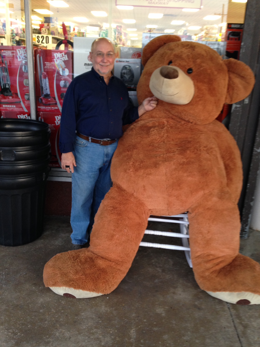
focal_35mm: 33
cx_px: 130
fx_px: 330
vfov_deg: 55.4
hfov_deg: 42.9
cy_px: 174
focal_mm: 4.12
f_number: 2.4
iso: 125
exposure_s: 1/20
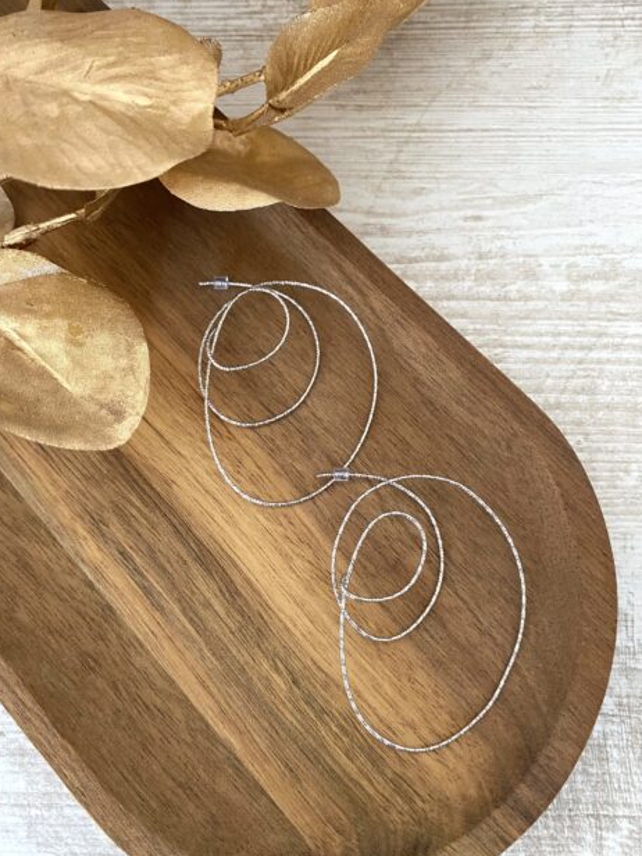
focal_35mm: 27
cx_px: 314
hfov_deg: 51.4
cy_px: 436
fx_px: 668
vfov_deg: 65.3
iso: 320
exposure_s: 1/60
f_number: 1.8
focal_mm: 4.25
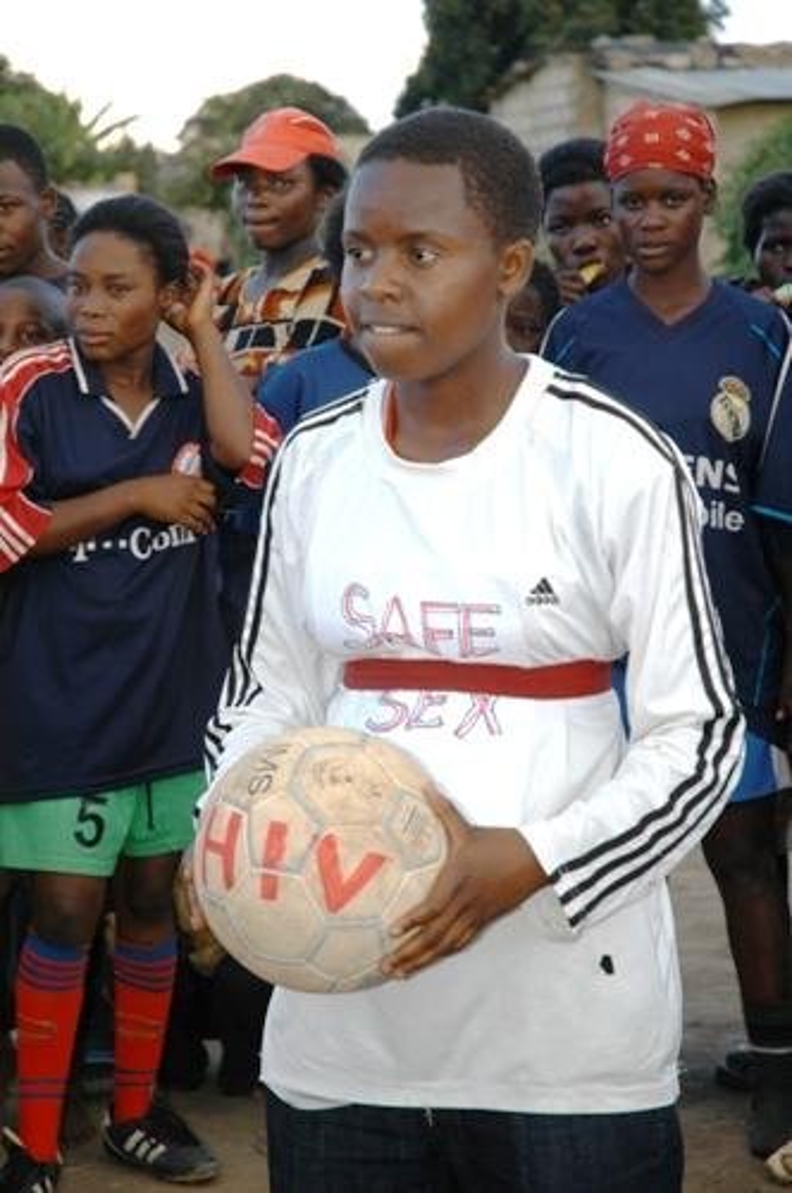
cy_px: 596
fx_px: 3474
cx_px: 396
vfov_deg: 19.5
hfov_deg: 13.0
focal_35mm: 105
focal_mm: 70
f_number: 5
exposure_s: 1/160
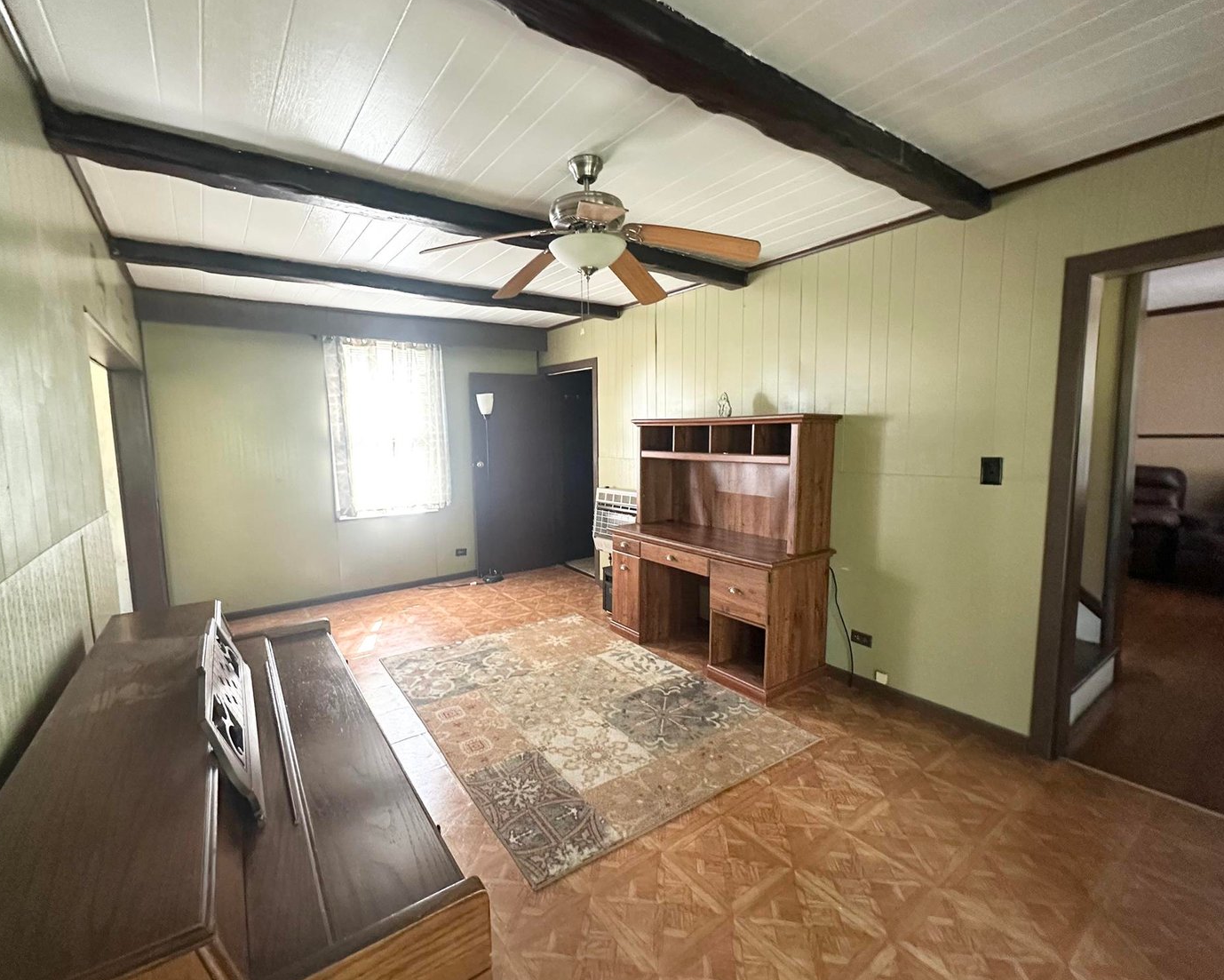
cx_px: 564
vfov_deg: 84.1
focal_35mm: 15
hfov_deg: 96.6
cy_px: 482
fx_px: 544
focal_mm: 2.22
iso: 640
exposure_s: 1/60
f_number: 2.2
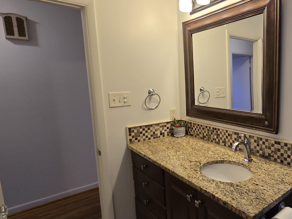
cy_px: 111
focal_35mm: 22
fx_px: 186
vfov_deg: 61.1
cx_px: 229
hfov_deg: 69.7
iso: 200
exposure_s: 1/100
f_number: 2.2
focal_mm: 2.2
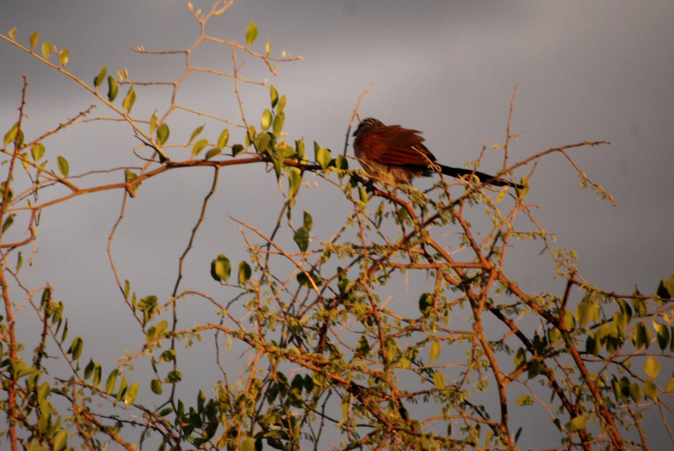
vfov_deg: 3.1
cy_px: 226
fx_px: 8435
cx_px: 337
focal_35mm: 450
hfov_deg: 4.6
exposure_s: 1/125
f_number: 5.6
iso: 400
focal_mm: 300
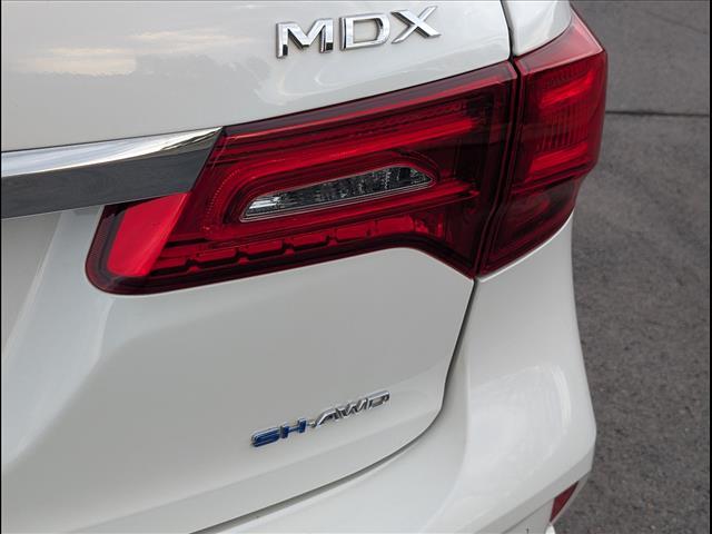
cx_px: 356
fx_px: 1008
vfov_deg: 29.7
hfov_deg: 38.9
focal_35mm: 49
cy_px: 267
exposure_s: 1/270
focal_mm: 6.9
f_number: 1.68
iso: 22
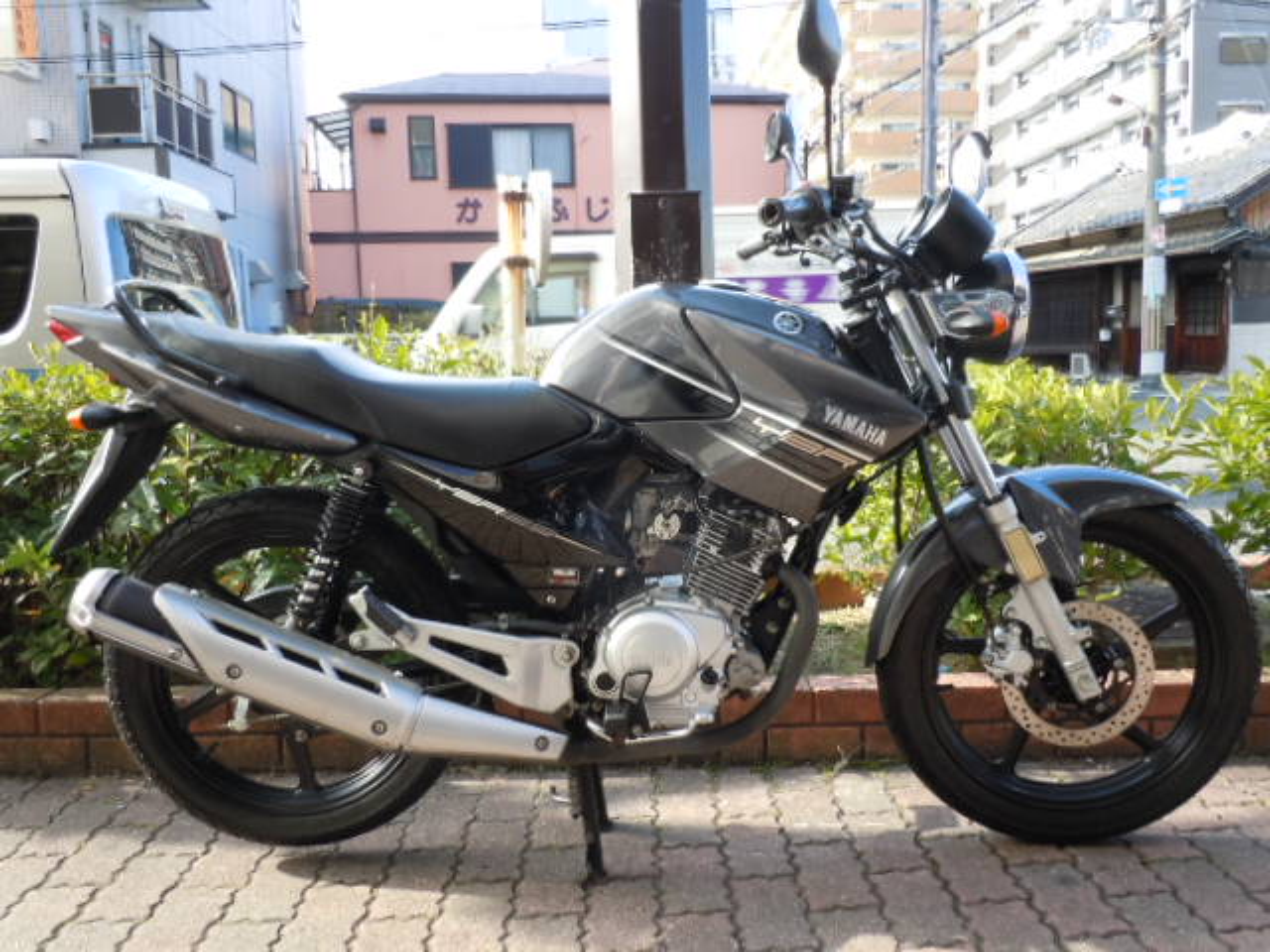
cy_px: 476
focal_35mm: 28
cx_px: 635
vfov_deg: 49.7
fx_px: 1027
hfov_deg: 63.4
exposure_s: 1/80
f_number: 3.7
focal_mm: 5
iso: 100
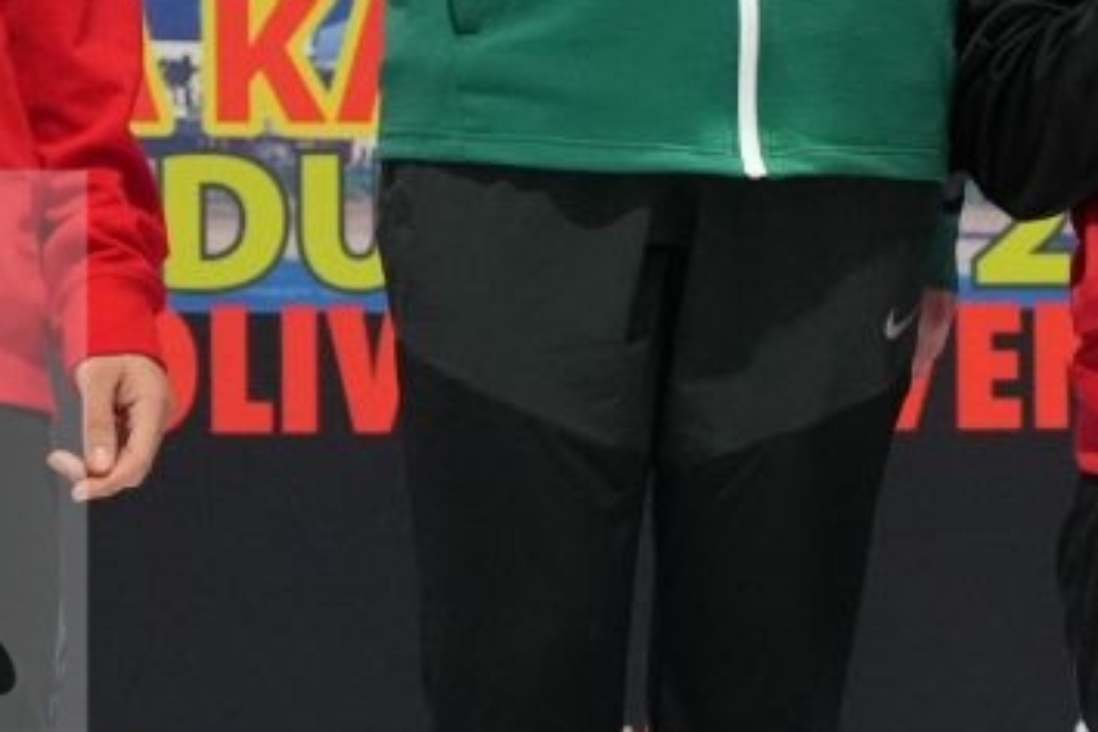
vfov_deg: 3.9
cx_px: 850
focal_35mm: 356
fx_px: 10857
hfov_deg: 5.8
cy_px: 453
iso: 4000
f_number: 2.8
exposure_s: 1/250
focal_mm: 70
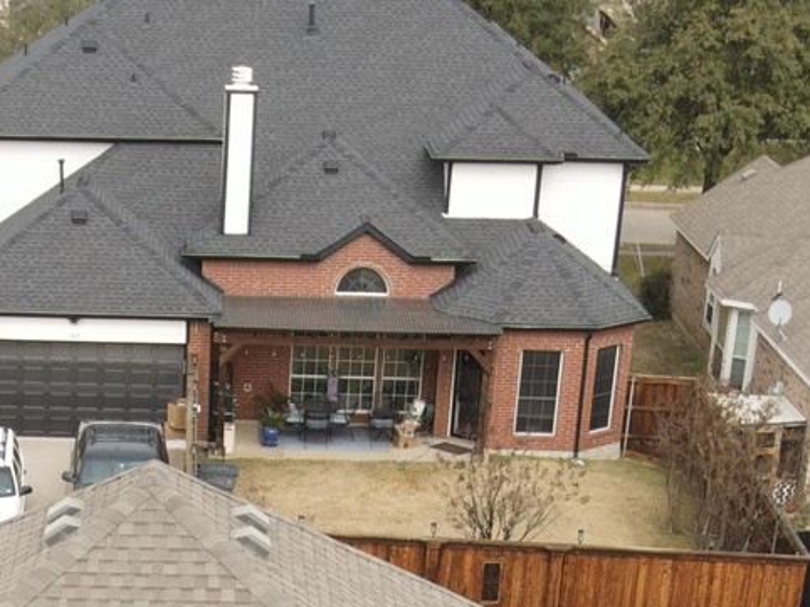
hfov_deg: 19.0
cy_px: 1211
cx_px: 121
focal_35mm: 102
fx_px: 2386
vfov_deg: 12.7
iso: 110
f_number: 2.8
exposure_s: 1/80
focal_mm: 4.5
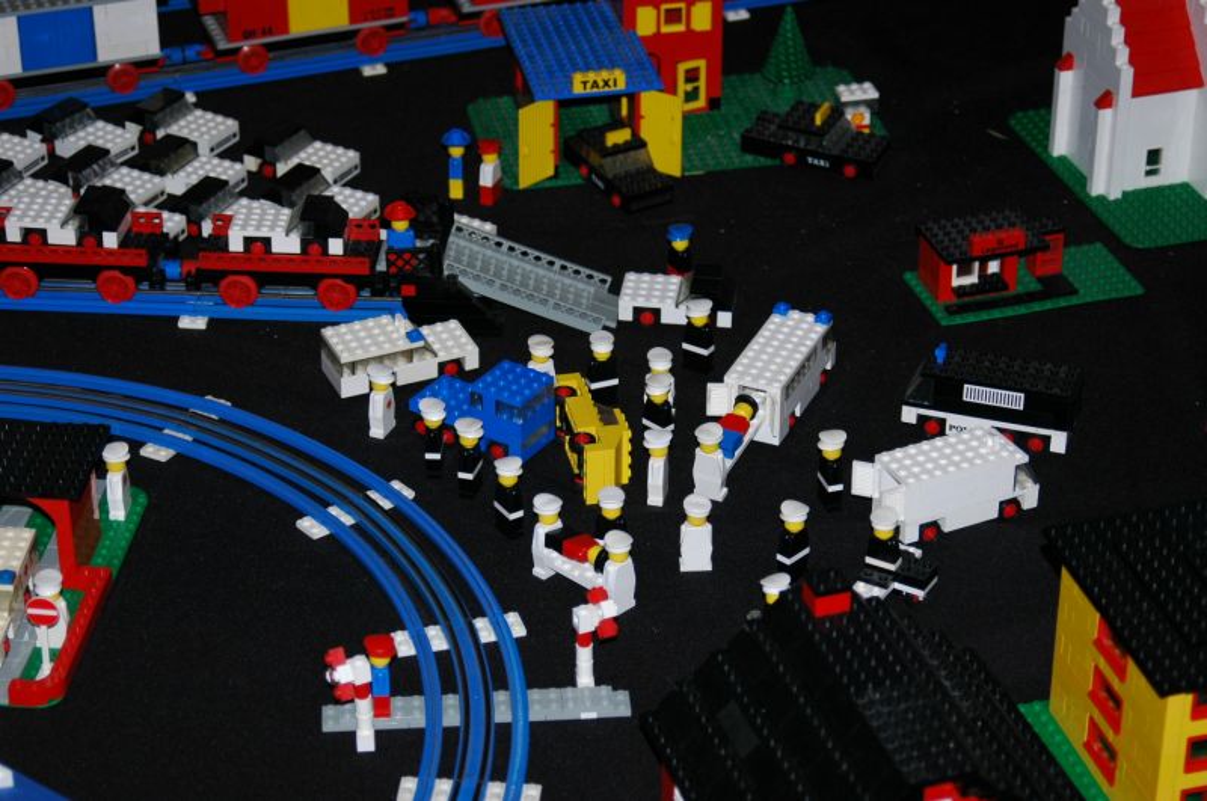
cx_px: 604
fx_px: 3114
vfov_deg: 14.7
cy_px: 400
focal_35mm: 93
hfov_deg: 21.9
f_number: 5.6
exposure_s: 1/125
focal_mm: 62
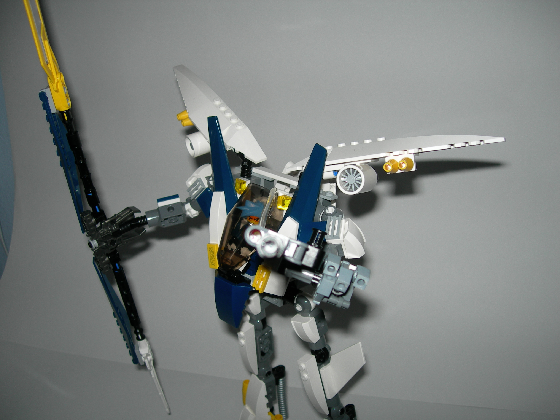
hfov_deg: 49.0
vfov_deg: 37.7
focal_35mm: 38
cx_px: 280
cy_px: 210
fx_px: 615
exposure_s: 1/60.1
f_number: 2.8
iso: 50
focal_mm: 7.8
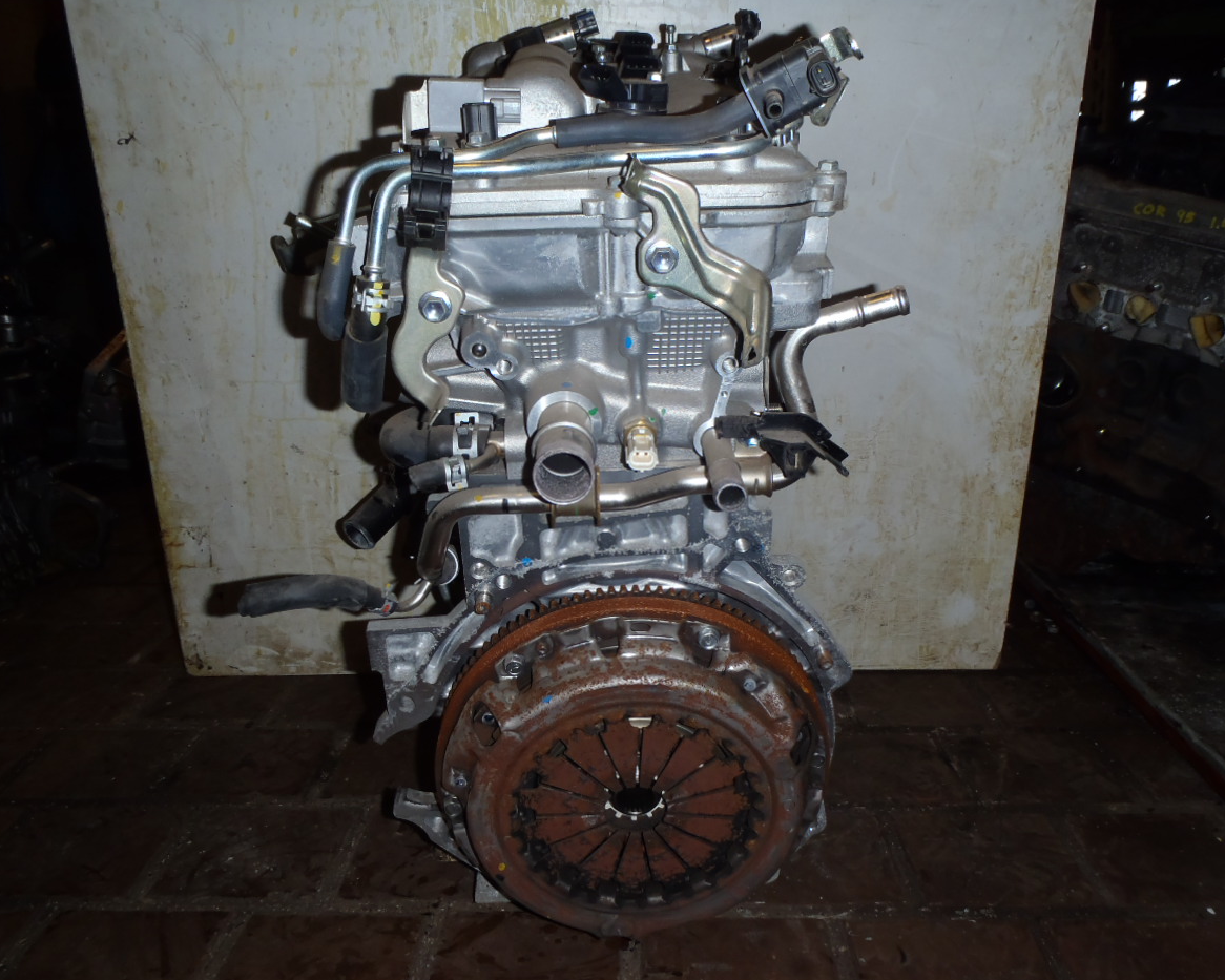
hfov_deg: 58.8
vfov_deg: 48.5
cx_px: 615
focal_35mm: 30
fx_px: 1088
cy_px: 492
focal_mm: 5
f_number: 3.9
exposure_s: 1/30
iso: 100
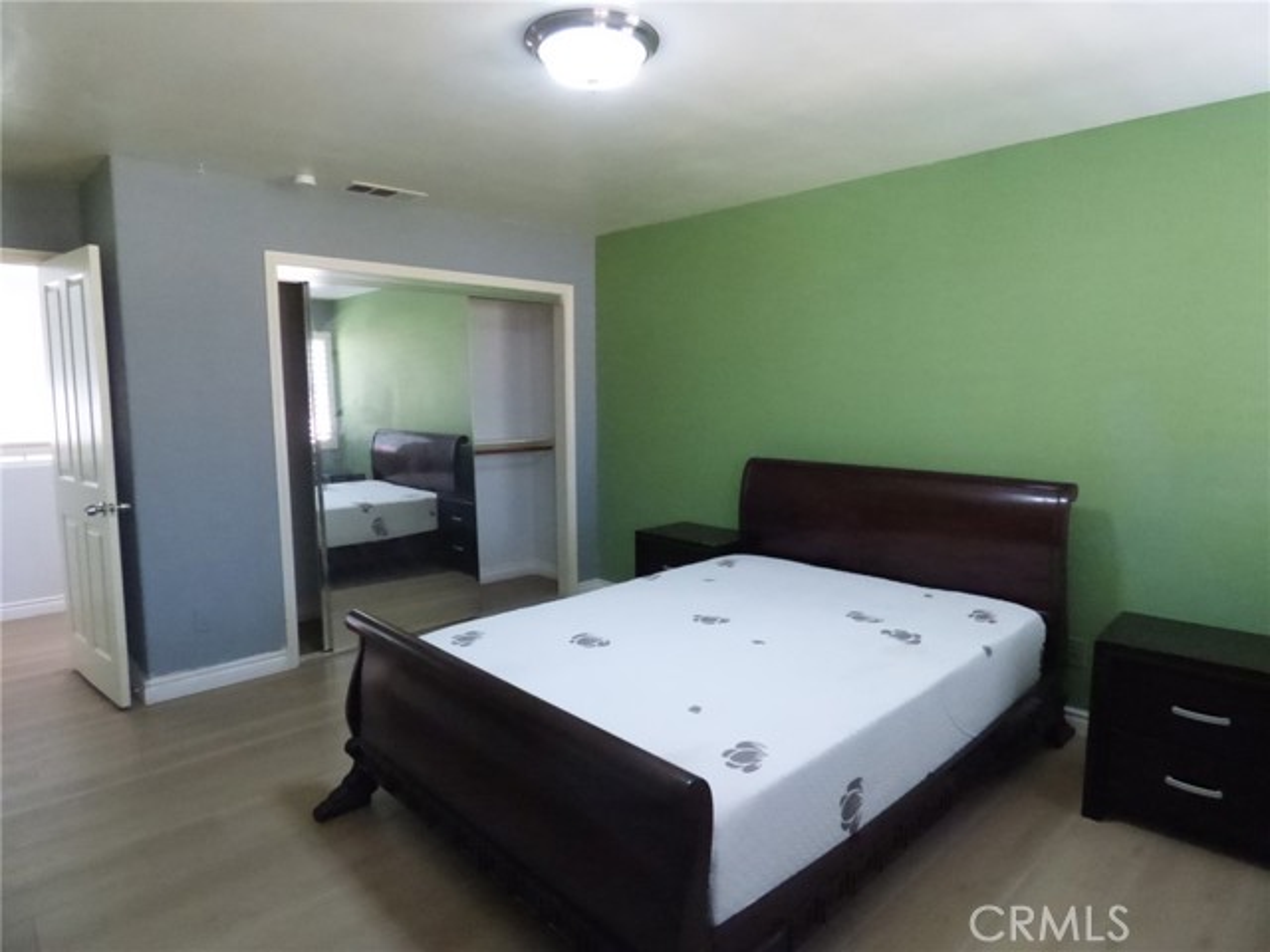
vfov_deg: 66.0
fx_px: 734
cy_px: 476
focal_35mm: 20
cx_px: 635
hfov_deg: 81.7
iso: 1600
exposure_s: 1/160
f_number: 2.8
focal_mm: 3.58
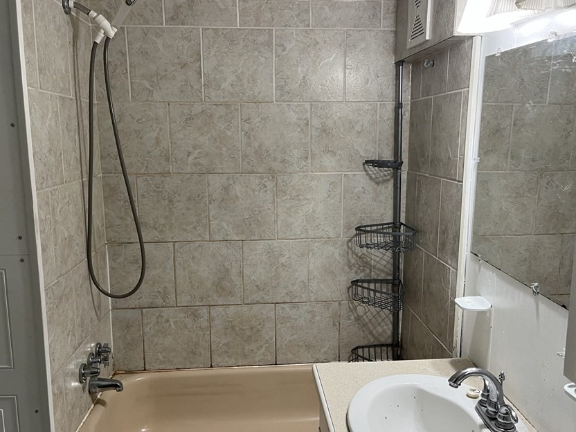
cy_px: 237
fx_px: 532
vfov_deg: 44.1
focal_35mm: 32
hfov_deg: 56.8
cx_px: 292
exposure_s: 1/60
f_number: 1.6
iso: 100
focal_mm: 5.1
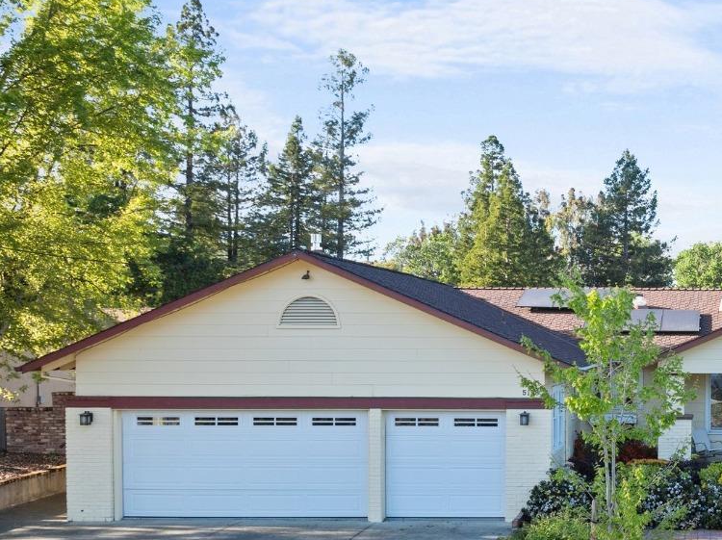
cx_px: 675
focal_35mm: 48
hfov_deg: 36.7
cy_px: 496
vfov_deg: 28.9
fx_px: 1000
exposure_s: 1/15
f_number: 4
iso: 230
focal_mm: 12.29
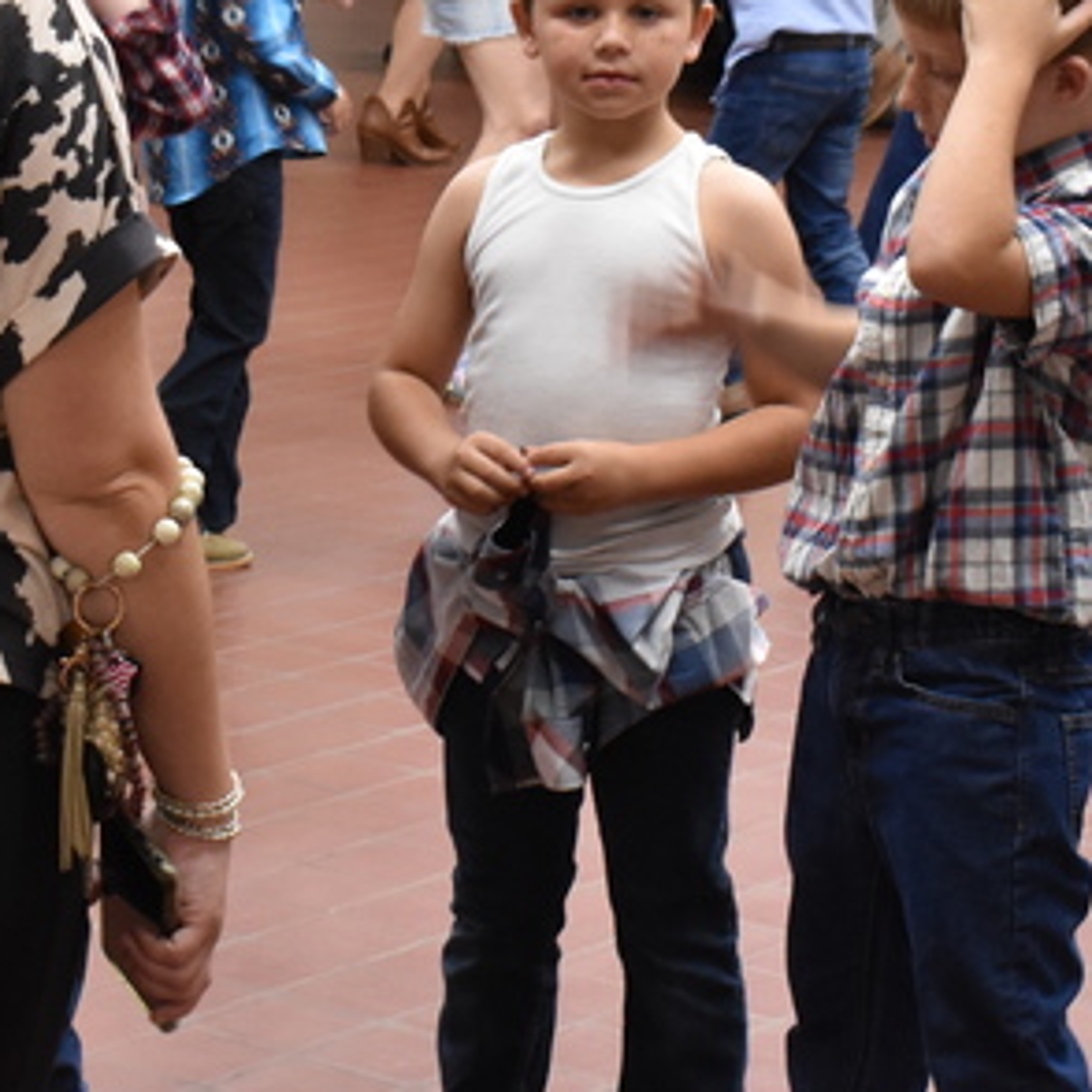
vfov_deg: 12.5
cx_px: 453
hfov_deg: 12.6
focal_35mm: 139
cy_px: 201
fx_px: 4961
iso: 1800
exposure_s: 1/60
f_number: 7.1
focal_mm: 40
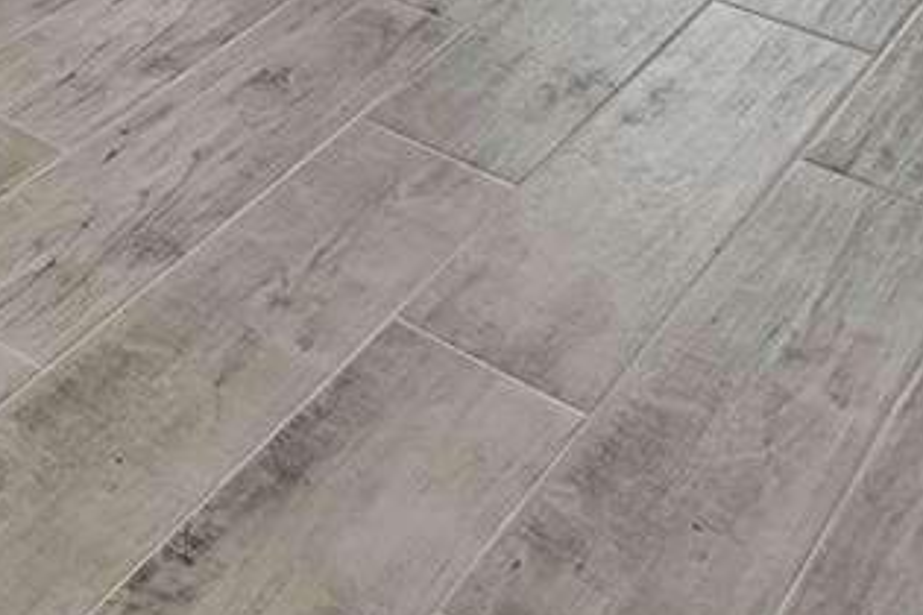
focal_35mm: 71
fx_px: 1820
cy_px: -925
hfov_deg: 24.8
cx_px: -273
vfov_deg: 13.3
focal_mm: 14
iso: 160
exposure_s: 1/125
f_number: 8
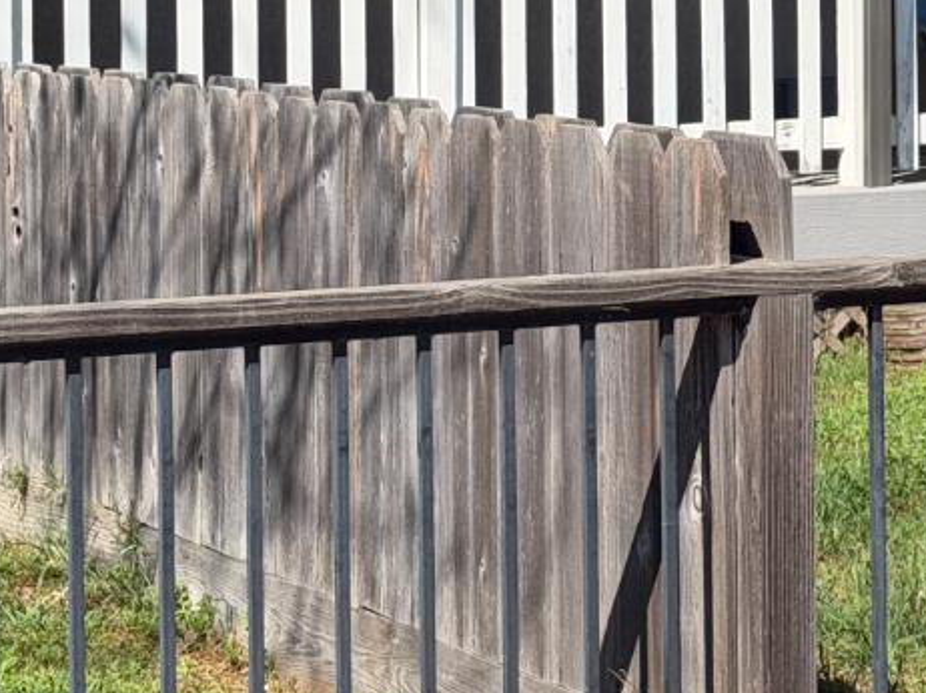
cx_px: 854
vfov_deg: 9.4
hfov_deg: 12.6
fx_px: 4171
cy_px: -49
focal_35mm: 156
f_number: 1.78
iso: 64
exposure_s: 1/4098
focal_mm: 6.76
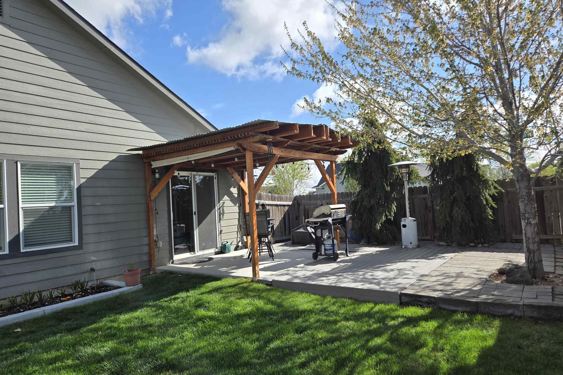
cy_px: 198
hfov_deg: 73.7
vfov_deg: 53.1
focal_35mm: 24
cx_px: 282
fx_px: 375
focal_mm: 5.4
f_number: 1.8
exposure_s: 1/2921
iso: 50
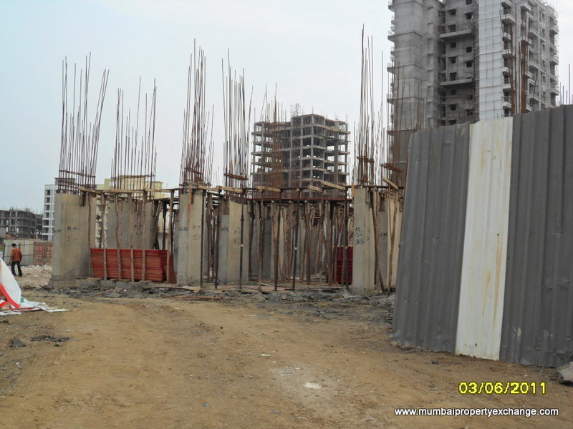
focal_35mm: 44
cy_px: 214
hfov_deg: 42.9
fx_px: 728
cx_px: 286
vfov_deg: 32.9
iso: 100
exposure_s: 1/180
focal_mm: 7.8
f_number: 4.5
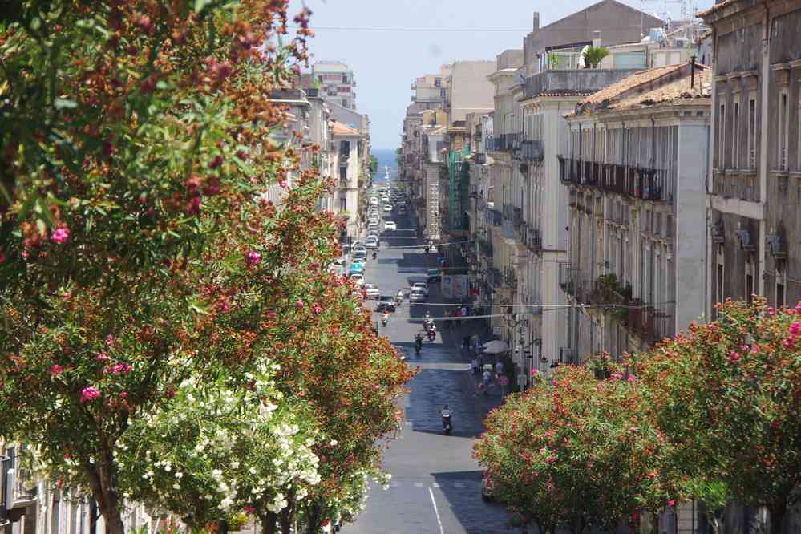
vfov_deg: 18.9
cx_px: 400
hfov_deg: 28.1
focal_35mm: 72
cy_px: 267
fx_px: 1602
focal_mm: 47.5
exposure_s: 1/80
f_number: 7.1
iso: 200
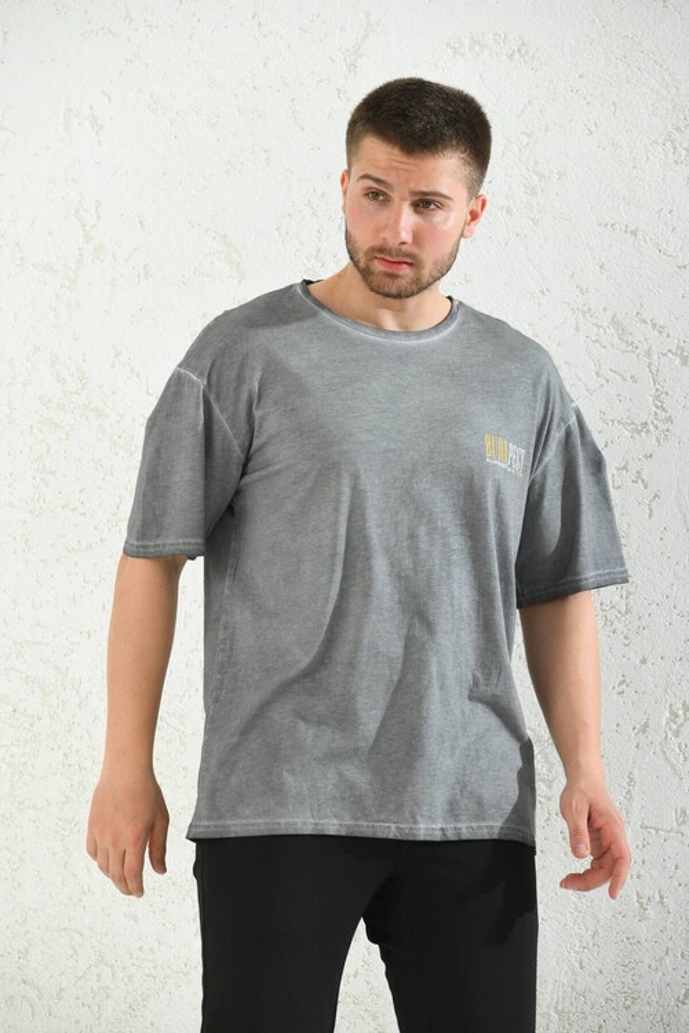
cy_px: 516
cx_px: 344
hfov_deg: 7.4
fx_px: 5311
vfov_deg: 11.1
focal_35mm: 185
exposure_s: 1/160
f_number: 7.1
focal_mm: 185
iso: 125
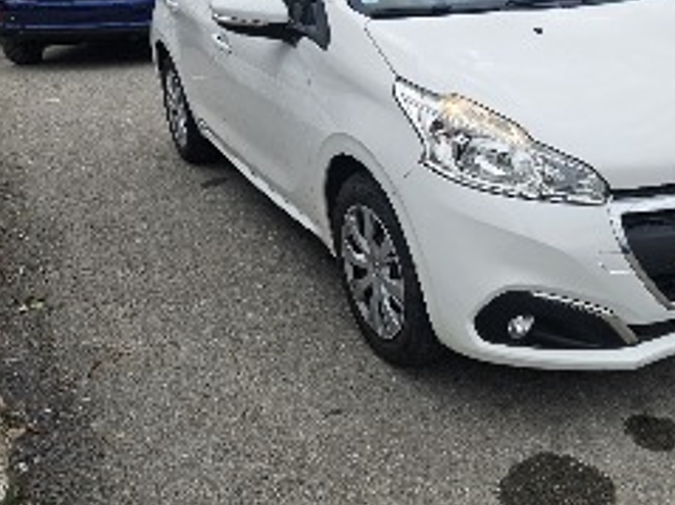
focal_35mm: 40
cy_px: 197
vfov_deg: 35.8
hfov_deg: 45.4
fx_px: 780
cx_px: 497
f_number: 1.8
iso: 25
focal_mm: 5.4
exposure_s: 1/779
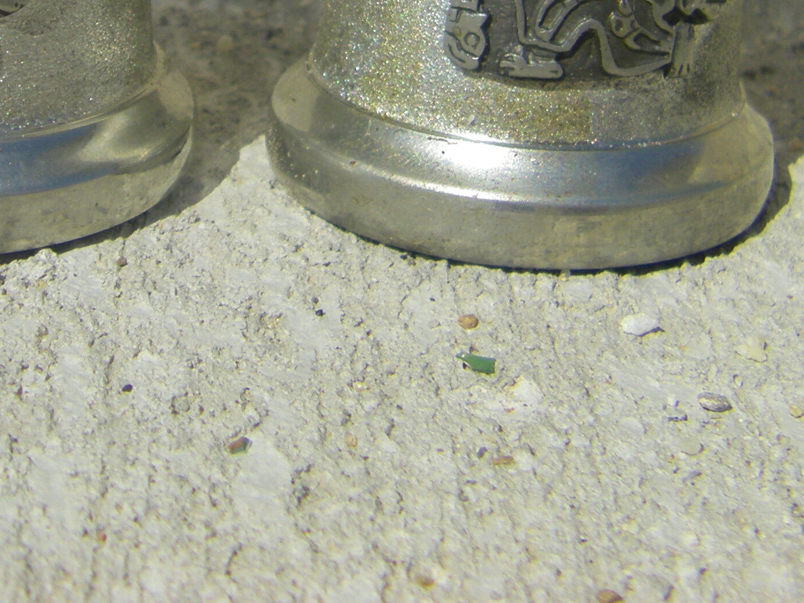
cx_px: 307
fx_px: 2067
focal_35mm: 89
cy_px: -35
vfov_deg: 16.2
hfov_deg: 22.0
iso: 64
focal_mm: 6.3
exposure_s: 1/400
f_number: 7
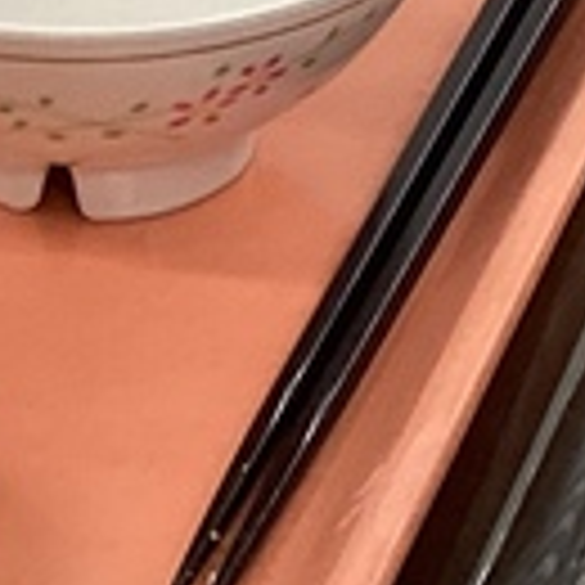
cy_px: -886
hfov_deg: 7.7
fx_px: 4015
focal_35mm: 210
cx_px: 1413
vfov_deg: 7.7
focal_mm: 3.3
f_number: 2.4
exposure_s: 1/60
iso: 100
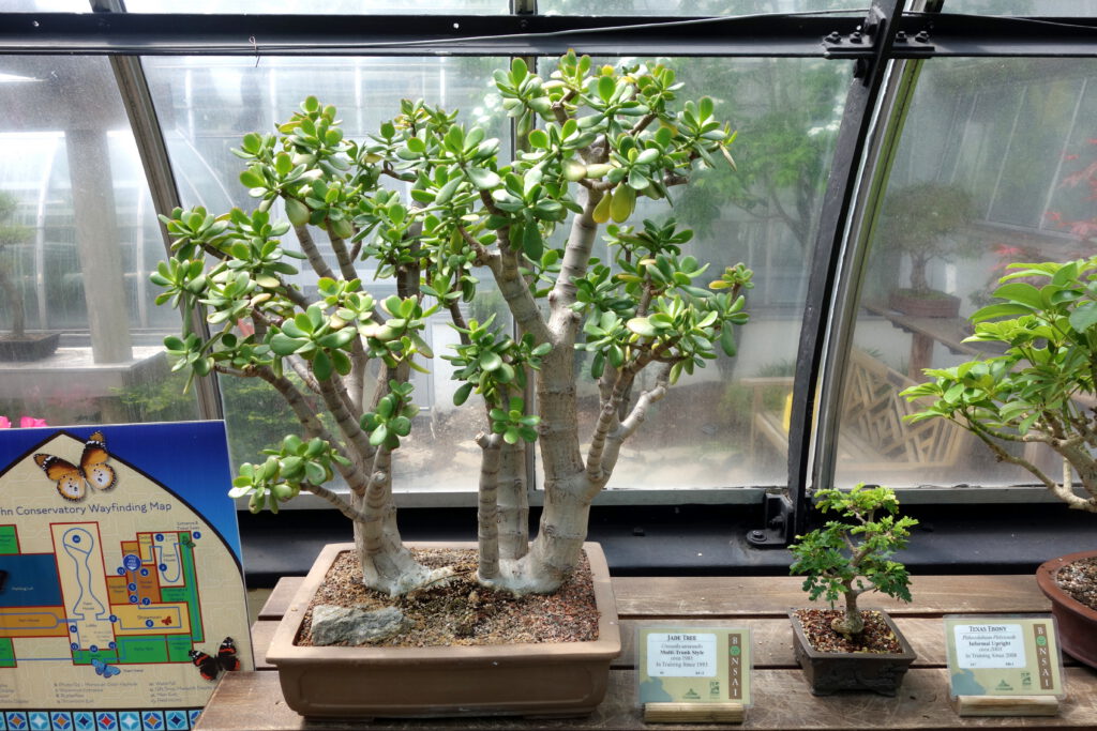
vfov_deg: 46.4
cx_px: 548
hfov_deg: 65.5
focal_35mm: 28
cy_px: 366
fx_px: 853
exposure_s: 1/100
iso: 125
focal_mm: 10.4
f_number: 5.6
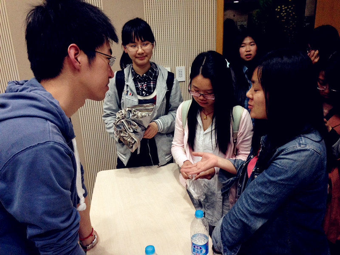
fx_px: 324
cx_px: 170
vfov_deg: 42.9
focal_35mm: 33
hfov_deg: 55.4
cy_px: 128
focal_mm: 4.12
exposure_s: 1/20
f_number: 2.4
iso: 250
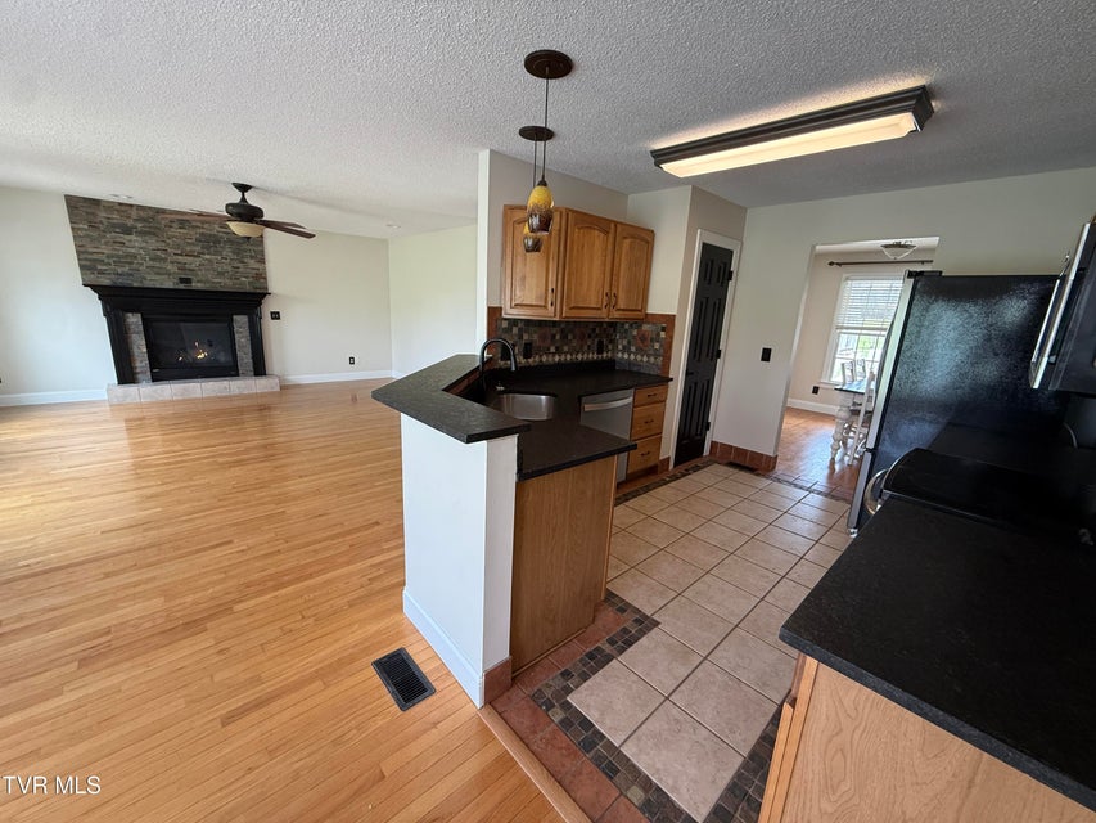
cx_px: 548
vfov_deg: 85.7
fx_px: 443
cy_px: 412
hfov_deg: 102.1
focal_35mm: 14
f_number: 2.2
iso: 200
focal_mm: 2.22
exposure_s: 1/99
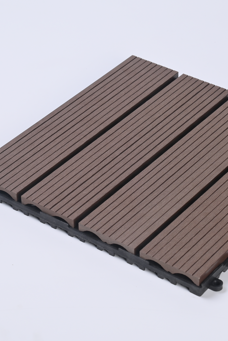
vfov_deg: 16.5
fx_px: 1178
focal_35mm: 124
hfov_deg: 11.1
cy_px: 170
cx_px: 141
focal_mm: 82
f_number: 13
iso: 250
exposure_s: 1/100
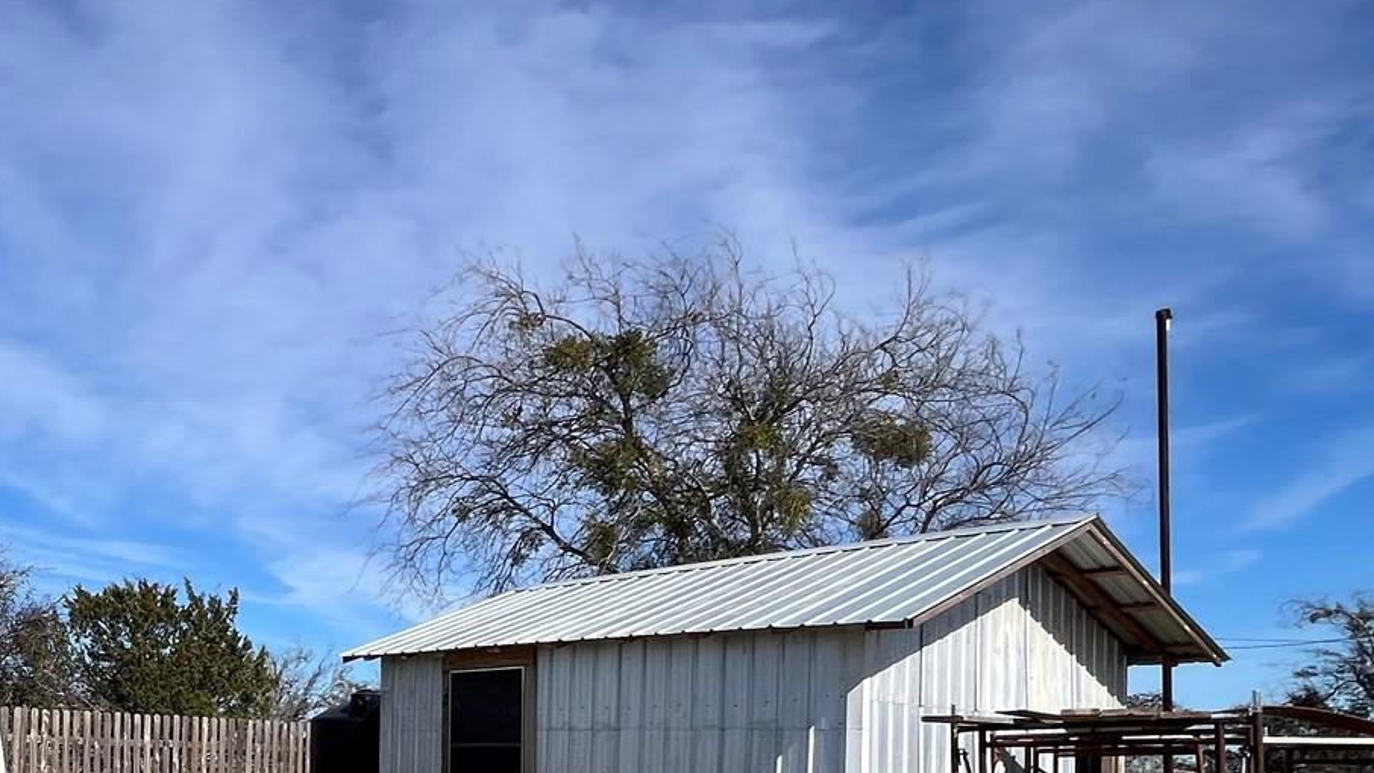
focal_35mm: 32
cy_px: 741
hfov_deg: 51.1
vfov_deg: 34.0
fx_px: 1166
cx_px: 50
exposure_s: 1/2538
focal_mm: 1.57
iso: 32
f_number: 1.8
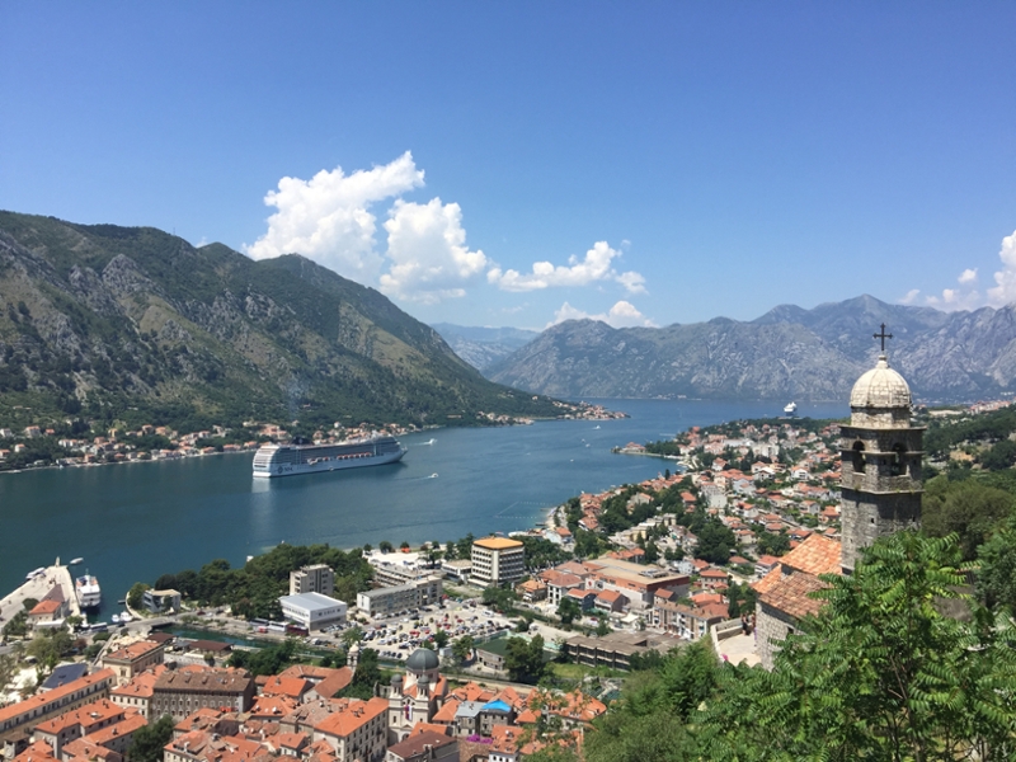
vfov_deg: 48.2
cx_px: 508
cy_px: 381
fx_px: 851
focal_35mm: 29
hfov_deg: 61.7
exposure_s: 1/1980
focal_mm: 4.15
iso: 32
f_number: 2.2
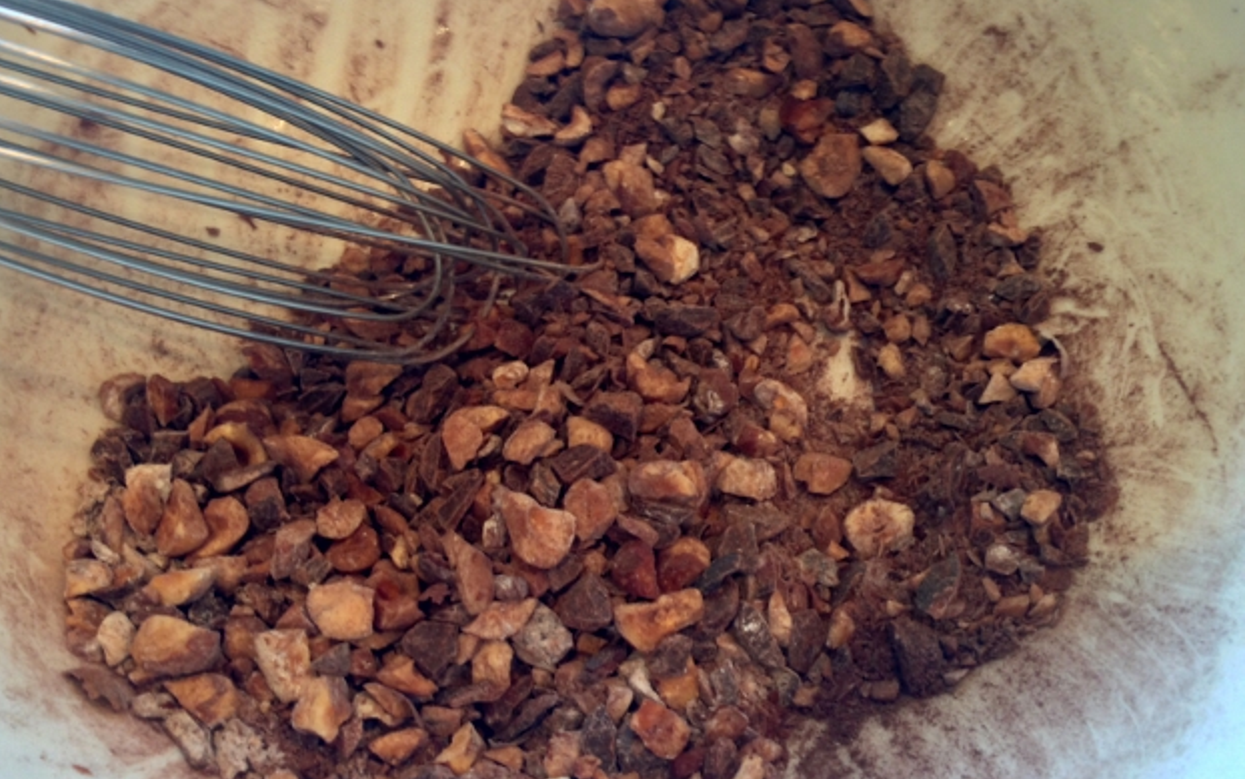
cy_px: 401
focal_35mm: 36
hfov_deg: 54.0
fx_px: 1222
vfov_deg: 35.3
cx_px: 606
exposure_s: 1/20
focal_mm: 4.12
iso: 64
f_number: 2.4
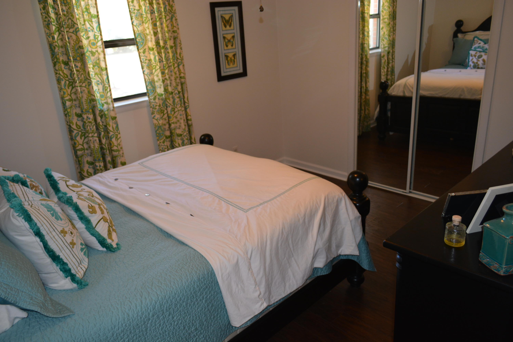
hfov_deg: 67.4
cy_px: 171
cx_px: 256
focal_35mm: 27
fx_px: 385
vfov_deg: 47.9
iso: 640
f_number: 3.5
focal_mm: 18
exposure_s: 1/60
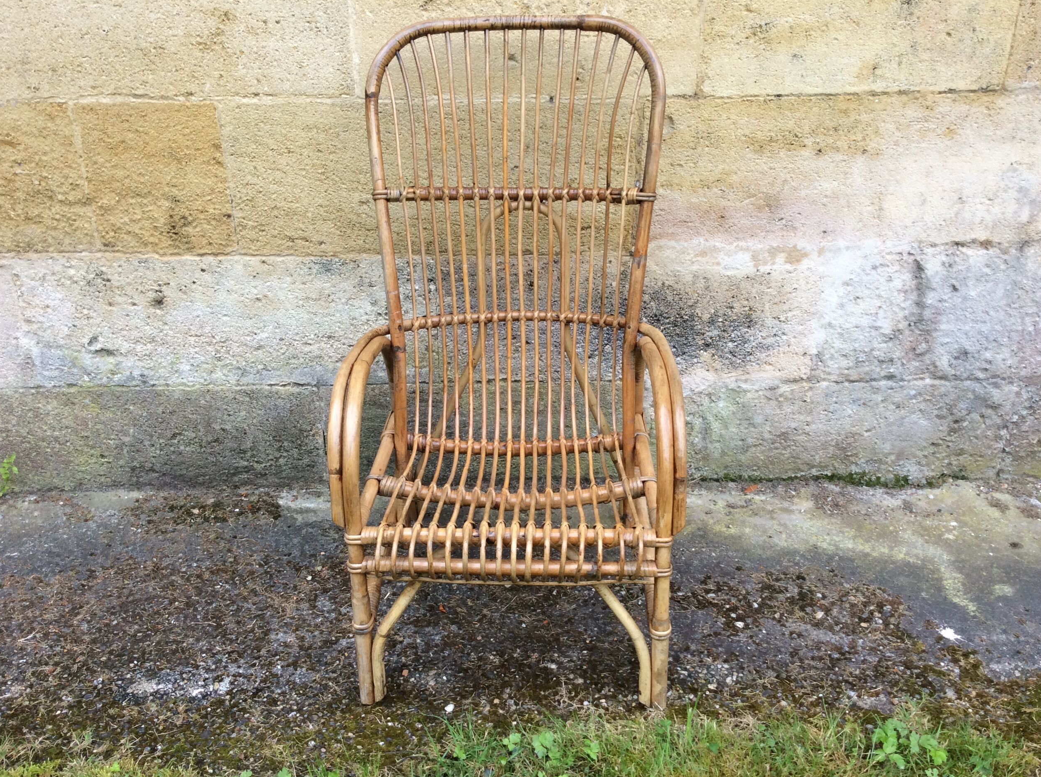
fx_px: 991
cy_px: 391
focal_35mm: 33
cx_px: 514
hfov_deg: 55.4
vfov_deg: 42.8
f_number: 2.4
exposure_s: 1/196
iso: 32
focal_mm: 3.3
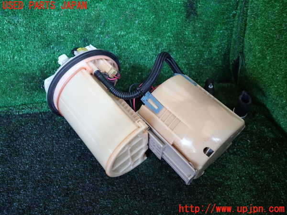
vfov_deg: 46.8
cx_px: 144
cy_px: 108
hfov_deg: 60.0
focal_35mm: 30
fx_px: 249
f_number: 2.3
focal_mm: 5.4
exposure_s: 1/60
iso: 160
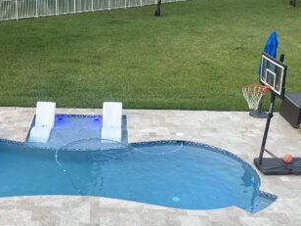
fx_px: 470
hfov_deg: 34.7
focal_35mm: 54
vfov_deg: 26.9
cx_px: 72
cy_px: 145
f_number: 1.6
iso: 40
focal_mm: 5.1
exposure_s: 1/122
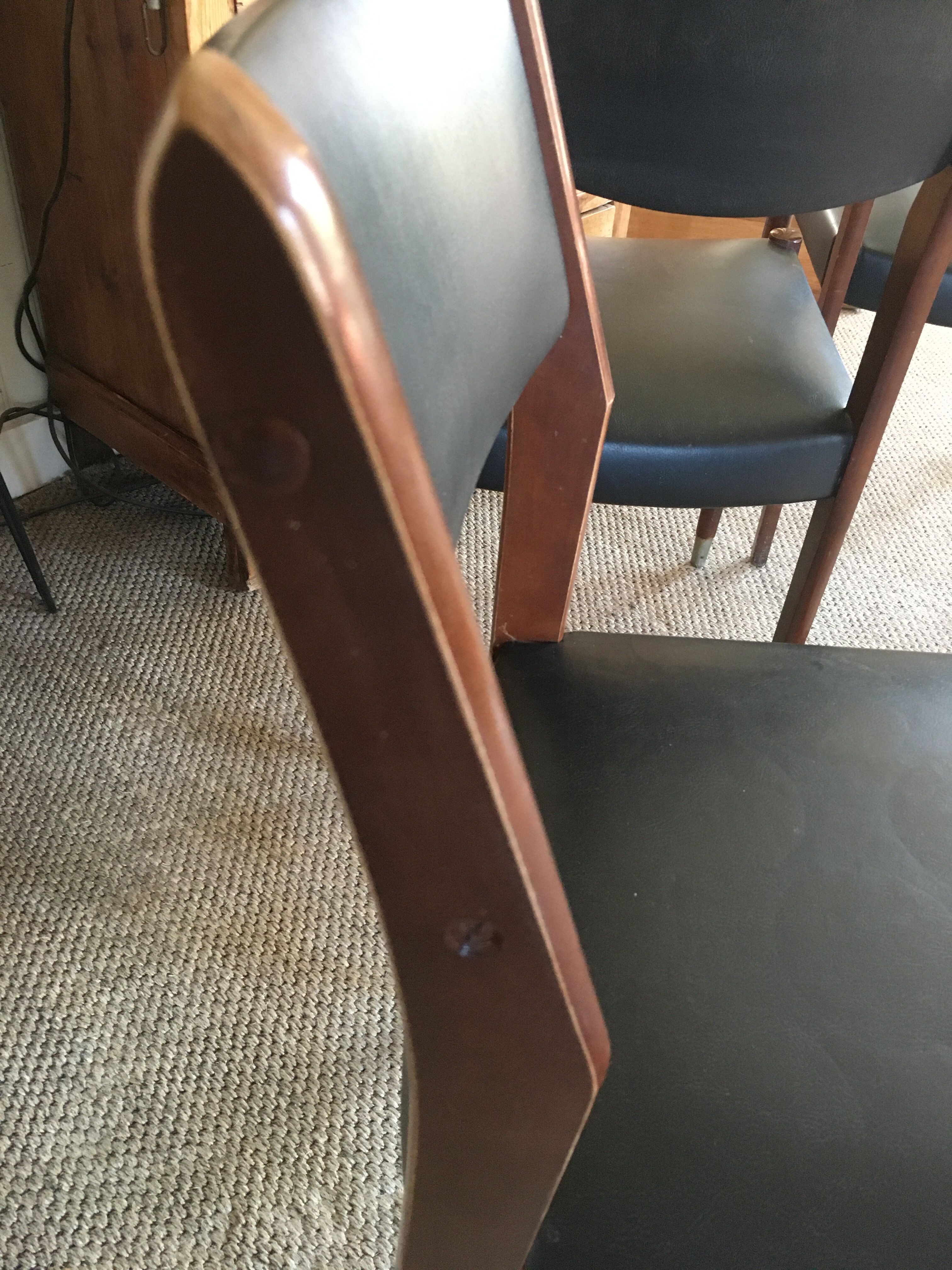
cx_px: 476
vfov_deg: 61.7
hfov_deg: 48.2
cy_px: 635
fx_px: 1063
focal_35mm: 29
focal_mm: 4.15
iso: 250
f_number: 2.2
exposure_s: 1/17
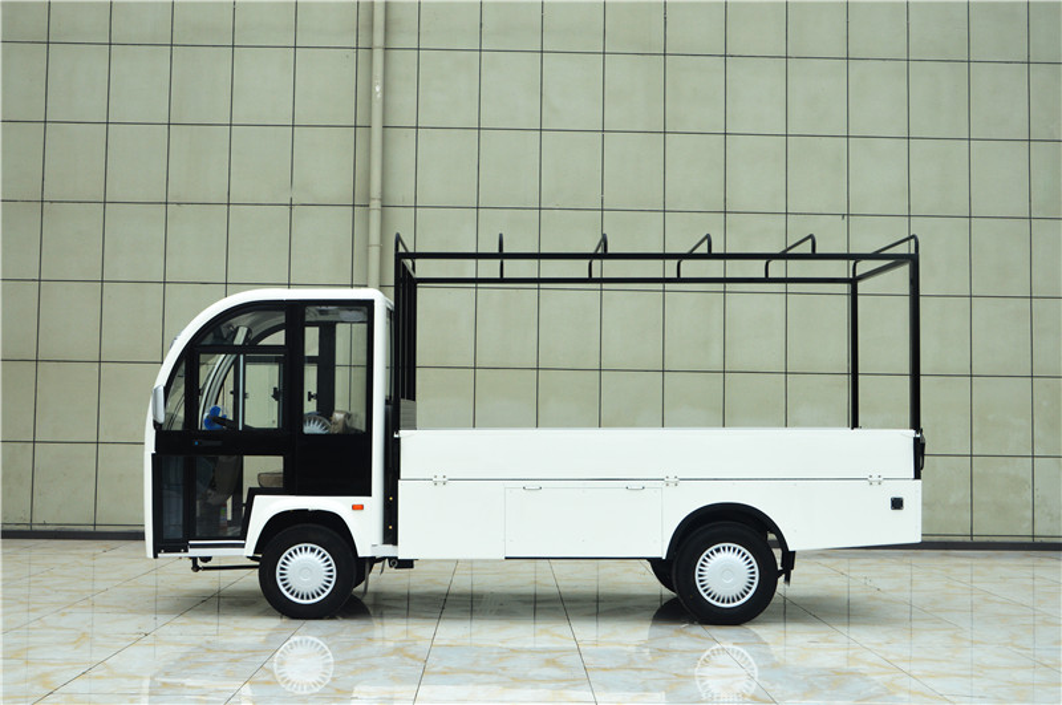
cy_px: 352
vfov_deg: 31.8
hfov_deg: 46.5
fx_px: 1237
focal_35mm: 42
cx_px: 531
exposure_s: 1/200
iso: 100
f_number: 7.1
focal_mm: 28
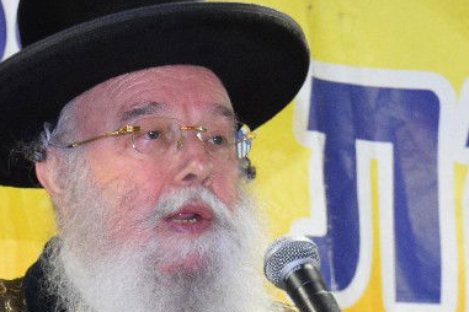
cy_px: 402
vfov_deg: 4.9
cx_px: 105
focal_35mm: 282
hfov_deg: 7.3
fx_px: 3674
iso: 1600
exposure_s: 1/60
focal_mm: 70
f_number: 5.6
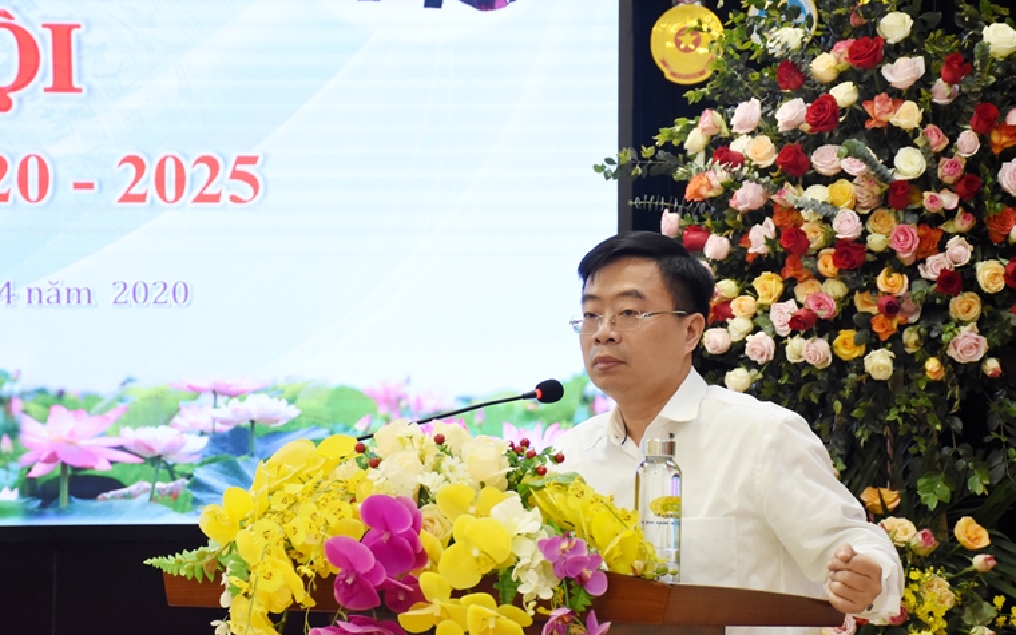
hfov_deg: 20.4
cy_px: 333
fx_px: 2824
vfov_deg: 12.8
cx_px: 507
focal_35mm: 102
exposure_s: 1/100
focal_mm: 66
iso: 2000
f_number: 8
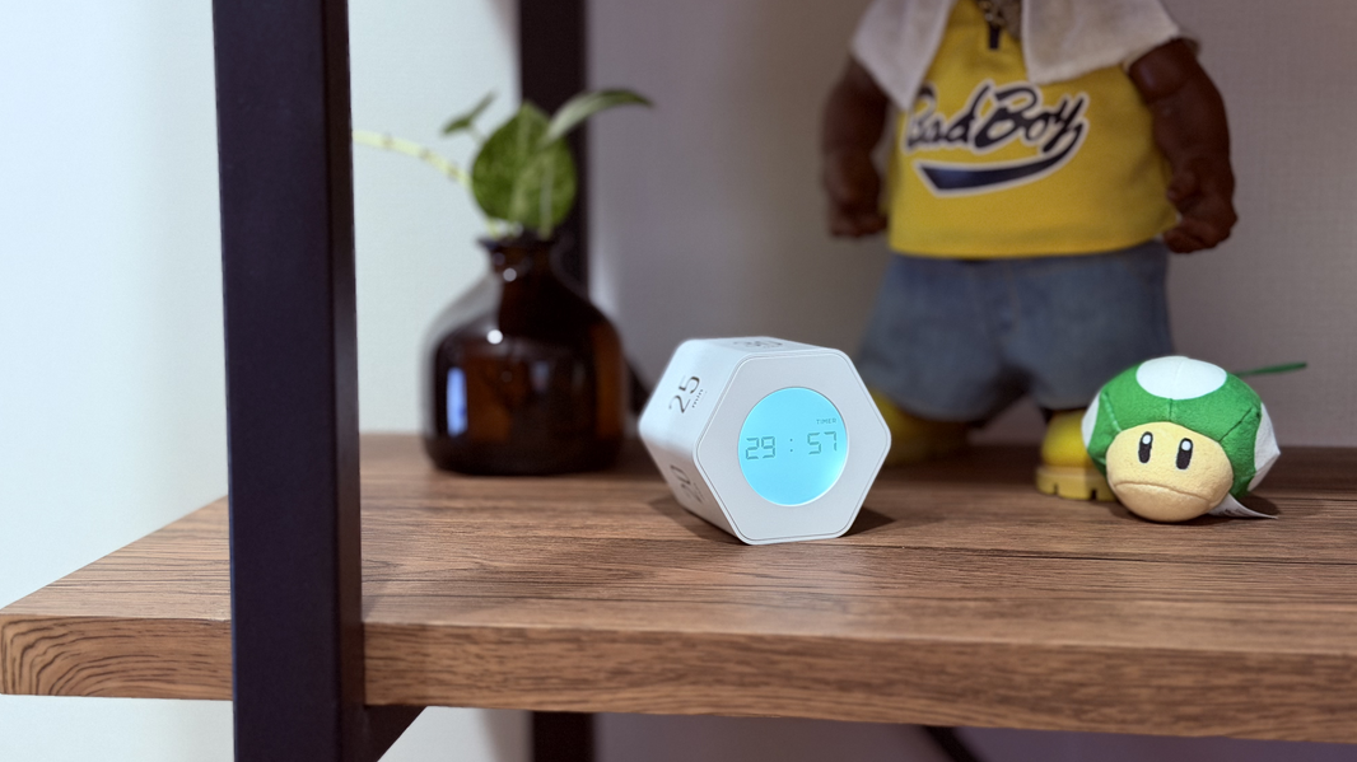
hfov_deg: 39.2
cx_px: 680
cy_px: 345
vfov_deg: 22.6
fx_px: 1907
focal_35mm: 53
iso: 640
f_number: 1.78
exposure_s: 1/29
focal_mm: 6.76
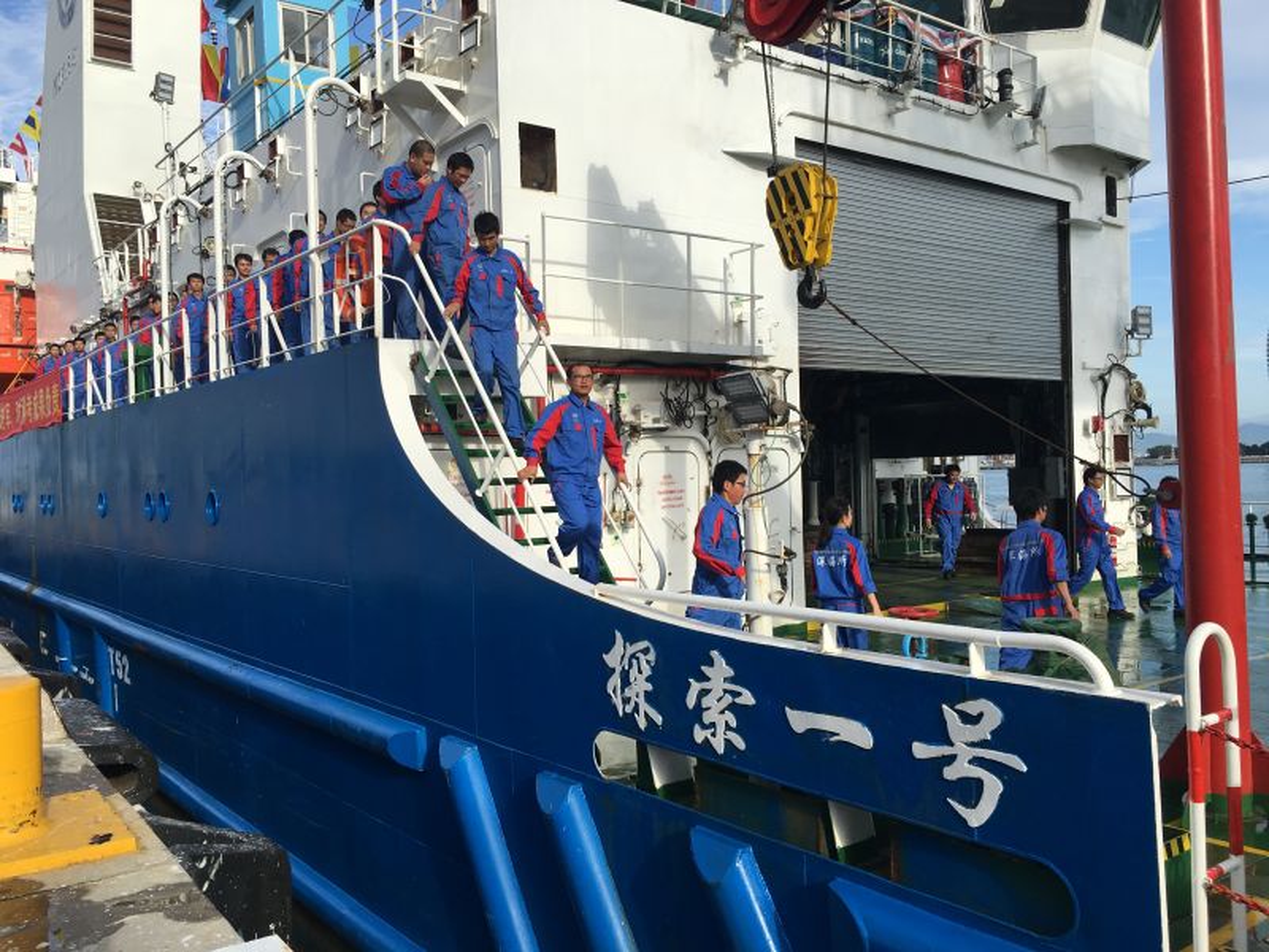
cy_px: 476
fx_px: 1063
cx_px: 634
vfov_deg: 48.2
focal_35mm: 29
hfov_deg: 61.7
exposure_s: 1/1261
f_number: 2.2
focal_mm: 4.15
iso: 25
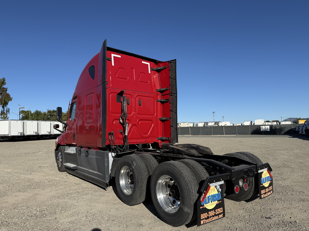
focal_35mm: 24
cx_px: 154
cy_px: 116
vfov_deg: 56.8
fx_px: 214
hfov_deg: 71.6
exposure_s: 1/5714
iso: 80
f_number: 1.78
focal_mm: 6.76
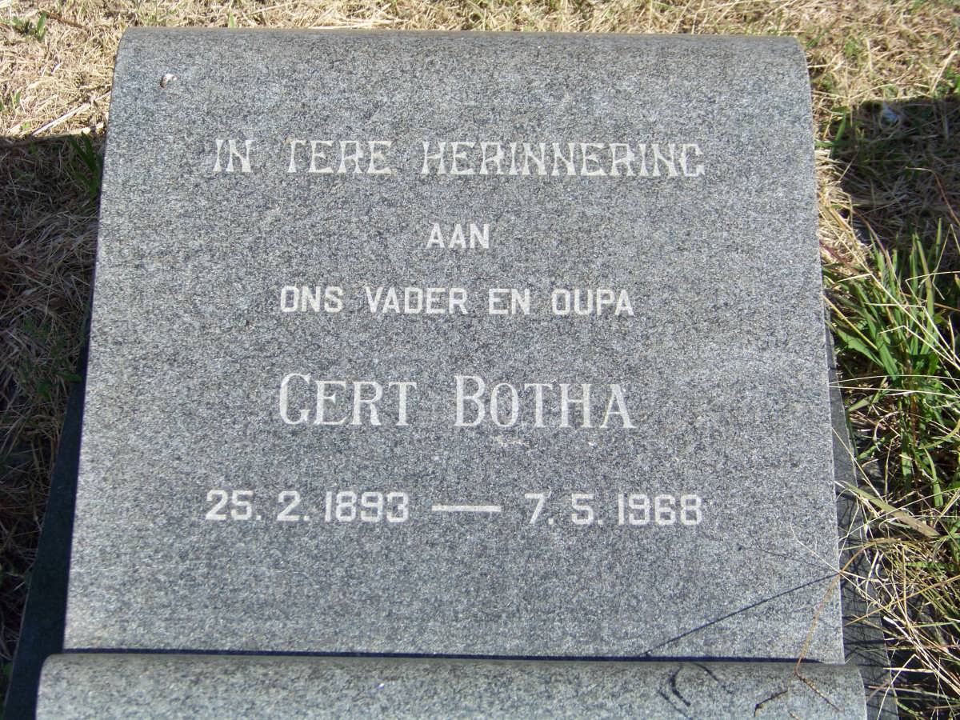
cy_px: 360
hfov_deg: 27.8
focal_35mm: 70
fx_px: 1941
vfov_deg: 21.0
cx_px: 480
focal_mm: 11.7
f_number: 3.2
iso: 64
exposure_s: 1/640
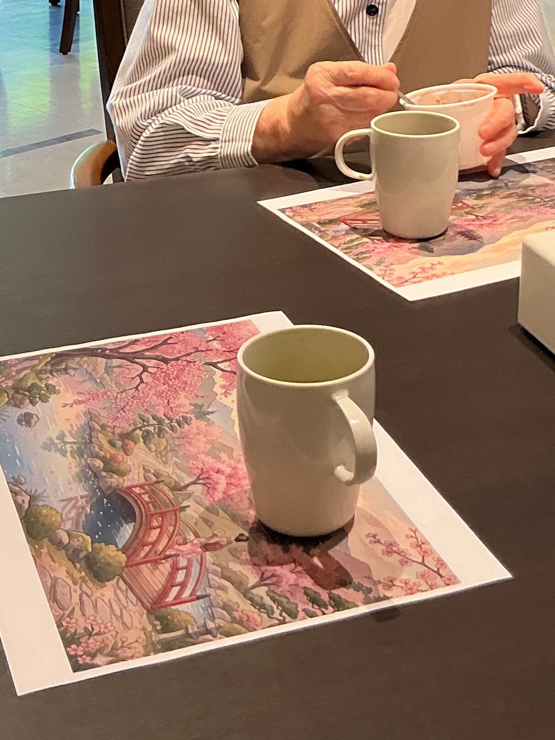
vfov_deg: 25.0
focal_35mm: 72
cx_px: 362
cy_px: -90
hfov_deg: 20.4
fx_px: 1539
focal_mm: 3
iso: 32
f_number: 1.8
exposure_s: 1/60
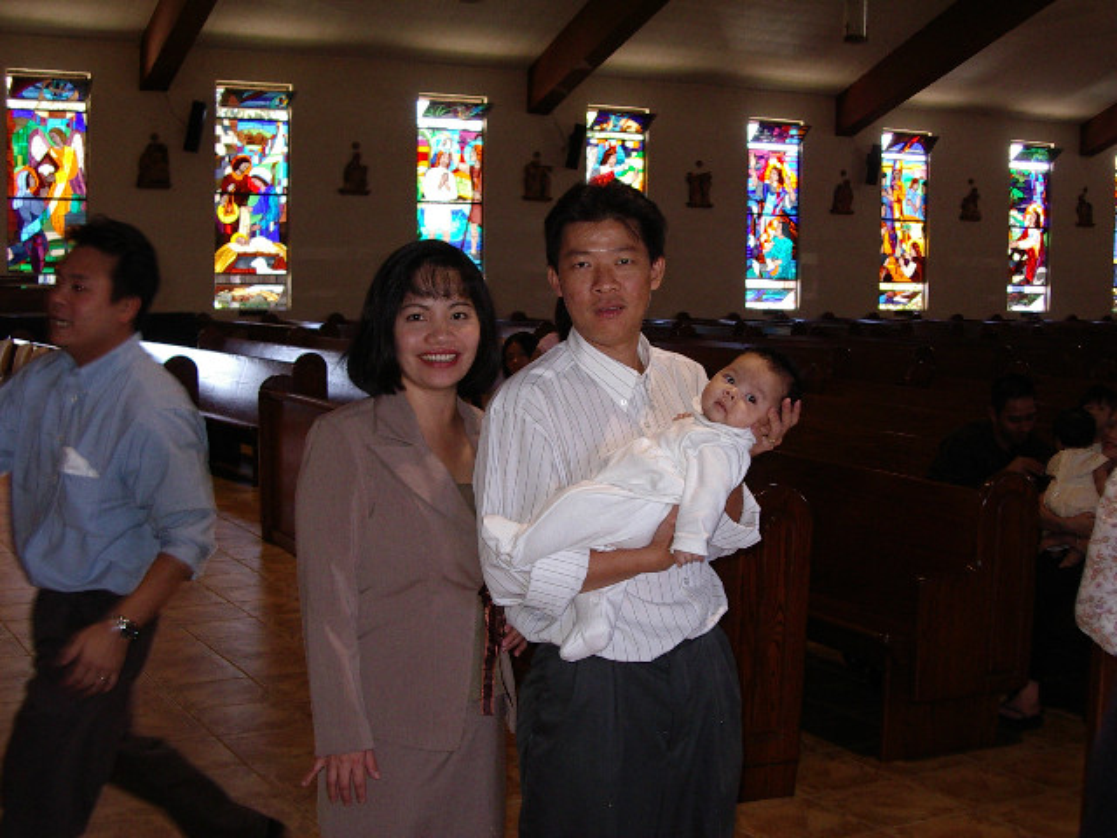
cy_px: 419
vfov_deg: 28.0
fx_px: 1678
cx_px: 558
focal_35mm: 52
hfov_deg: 36.8
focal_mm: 7.8
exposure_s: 1/60
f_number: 3
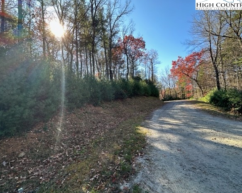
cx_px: 116
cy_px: 96
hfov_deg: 96.8
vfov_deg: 84.0
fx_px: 107
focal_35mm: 15
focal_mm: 2.22
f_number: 2.2
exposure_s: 1/208
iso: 40
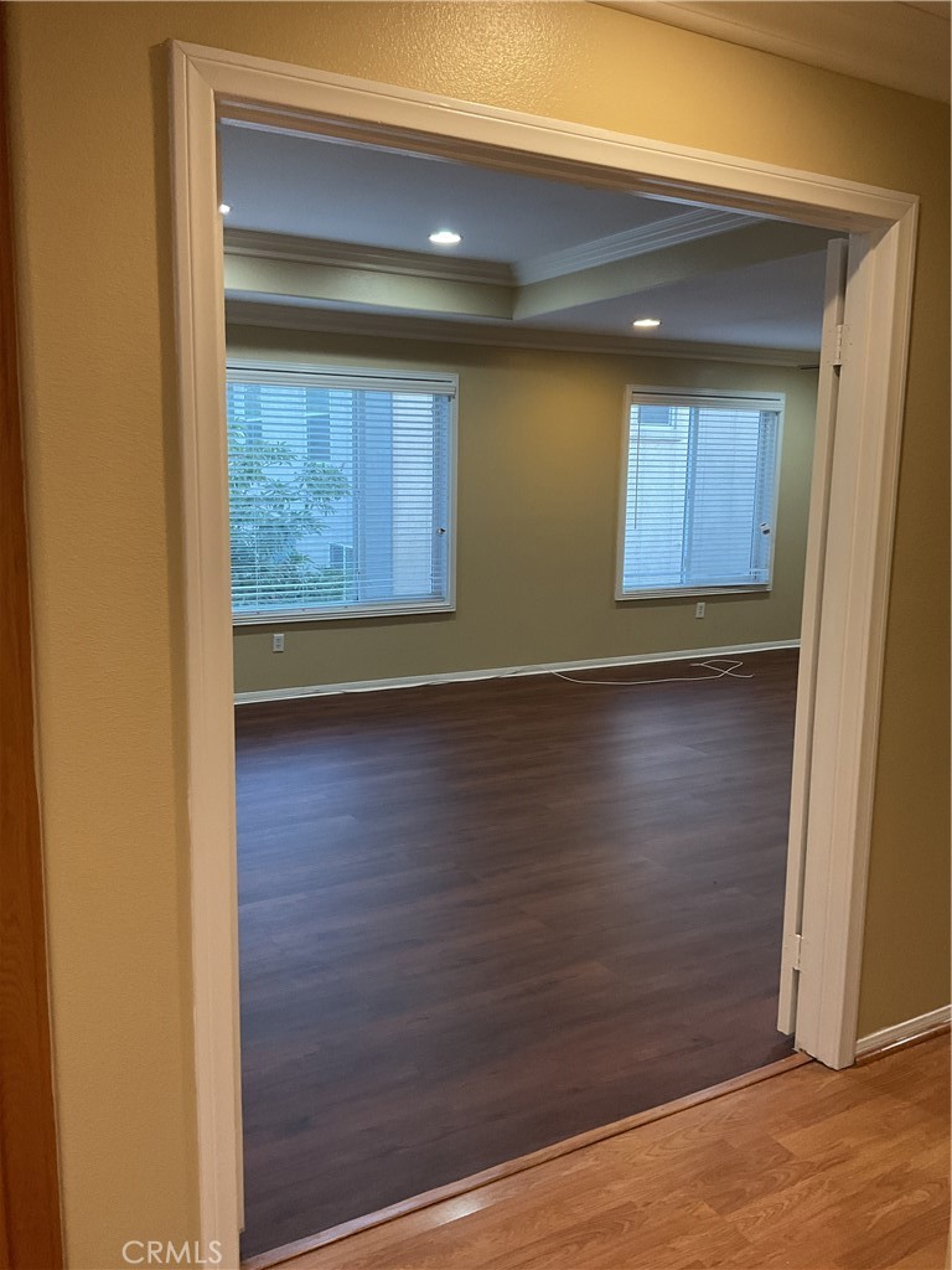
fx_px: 1063
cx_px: 476
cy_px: 635
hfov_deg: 48.2
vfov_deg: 61.7
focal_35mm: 29
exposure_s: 1/60
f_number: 1.8
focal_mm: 3
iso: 100
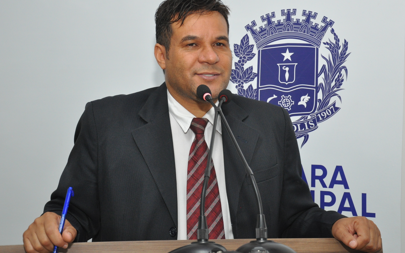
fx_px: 806
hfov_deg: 28.2
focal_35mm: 73
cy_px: 94
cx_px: 202
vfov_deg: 17.8
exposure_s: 1/60
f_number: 5.6
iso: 800
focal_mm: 40
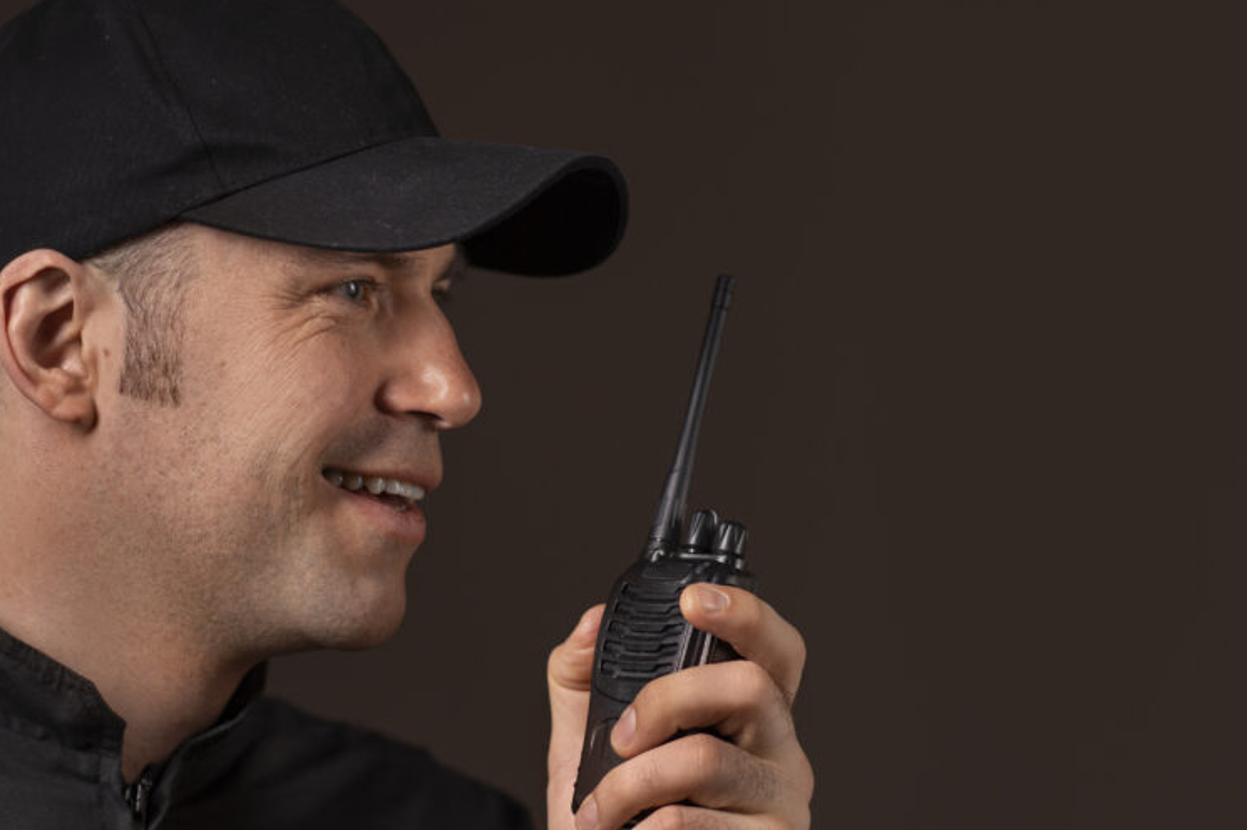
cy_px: 611
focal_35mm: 137
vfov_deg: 10.0
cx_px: 460
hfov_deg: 15.0
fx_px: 4743
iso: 200
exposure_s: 1/100
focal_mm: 85
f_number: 2.5
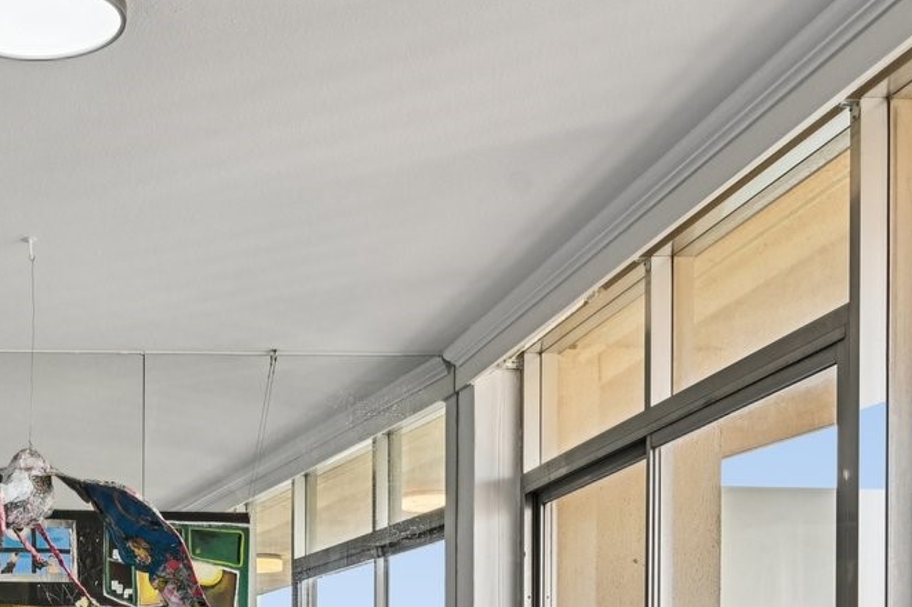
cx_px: 37
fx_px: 1570
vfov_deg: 20.4
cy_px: 744
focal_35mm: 62
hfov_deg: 30.5
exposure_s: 1/160
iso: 400
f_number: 8
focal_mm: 20
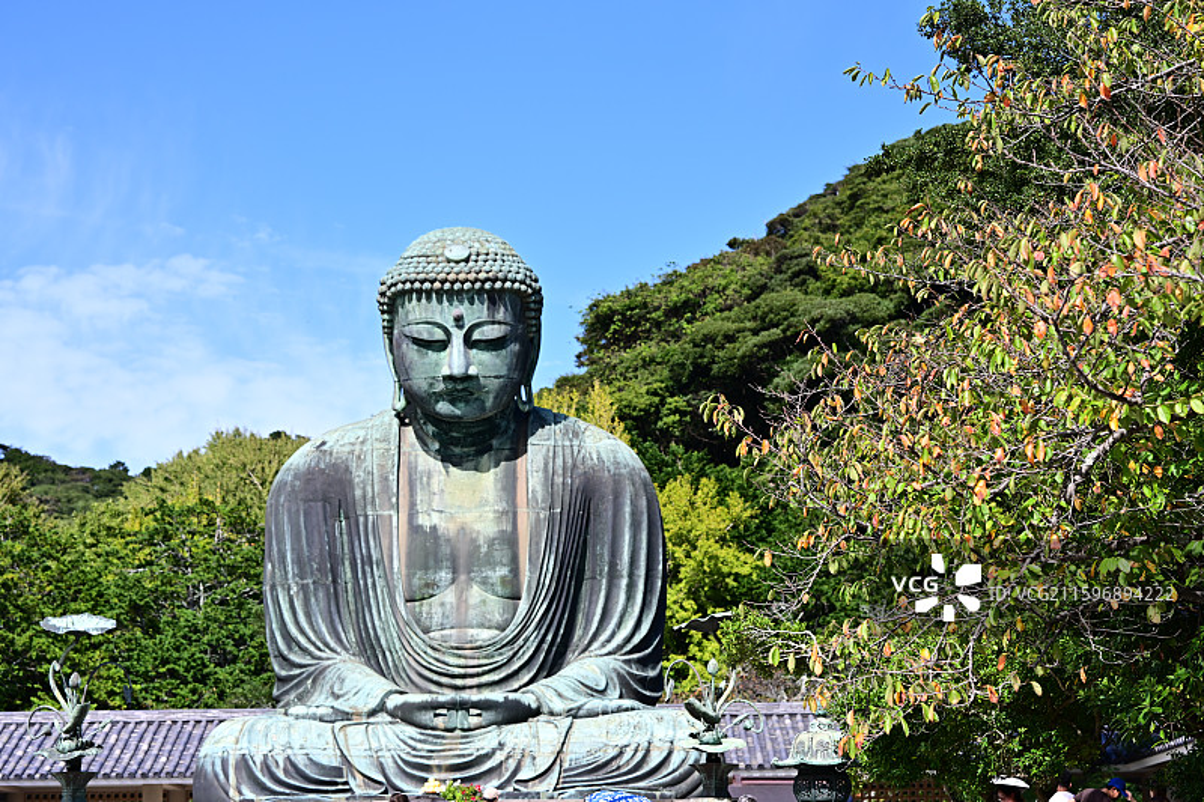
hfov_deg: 23.9
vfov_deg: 16.1
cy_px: 401
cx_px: 602
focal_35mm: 85
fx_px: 2842
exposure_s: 1/1250
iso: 100
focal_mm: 85
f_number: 4
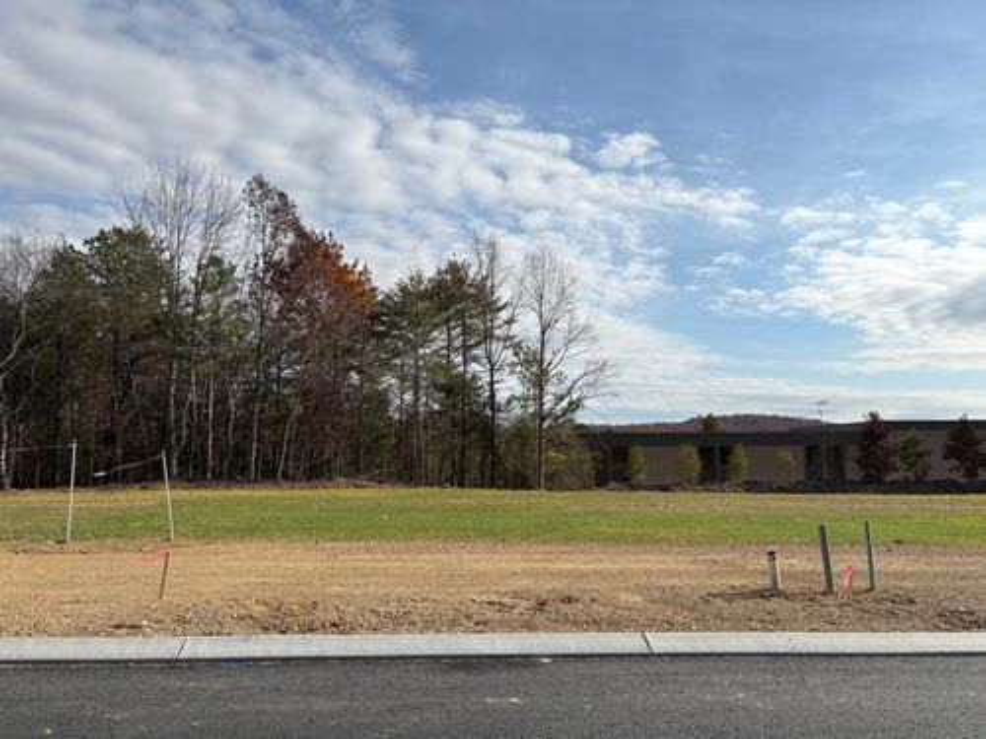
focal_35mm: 26
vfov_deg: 53.1
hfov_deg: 67.3
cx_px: 493
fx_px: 741
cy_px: 370
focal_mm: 5.96
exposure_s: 1/5348
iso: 50
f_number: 1.6
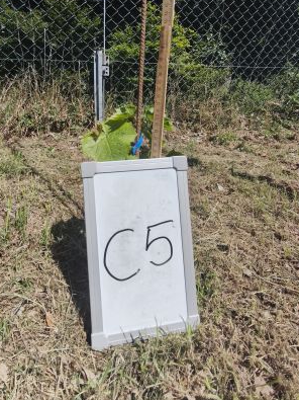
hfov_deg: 68.4
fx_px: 219
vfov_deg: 83.5
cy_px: 157
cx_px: 131
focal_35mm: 19
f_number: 2.2
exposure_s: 1/2646
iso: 50
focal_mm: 1.91
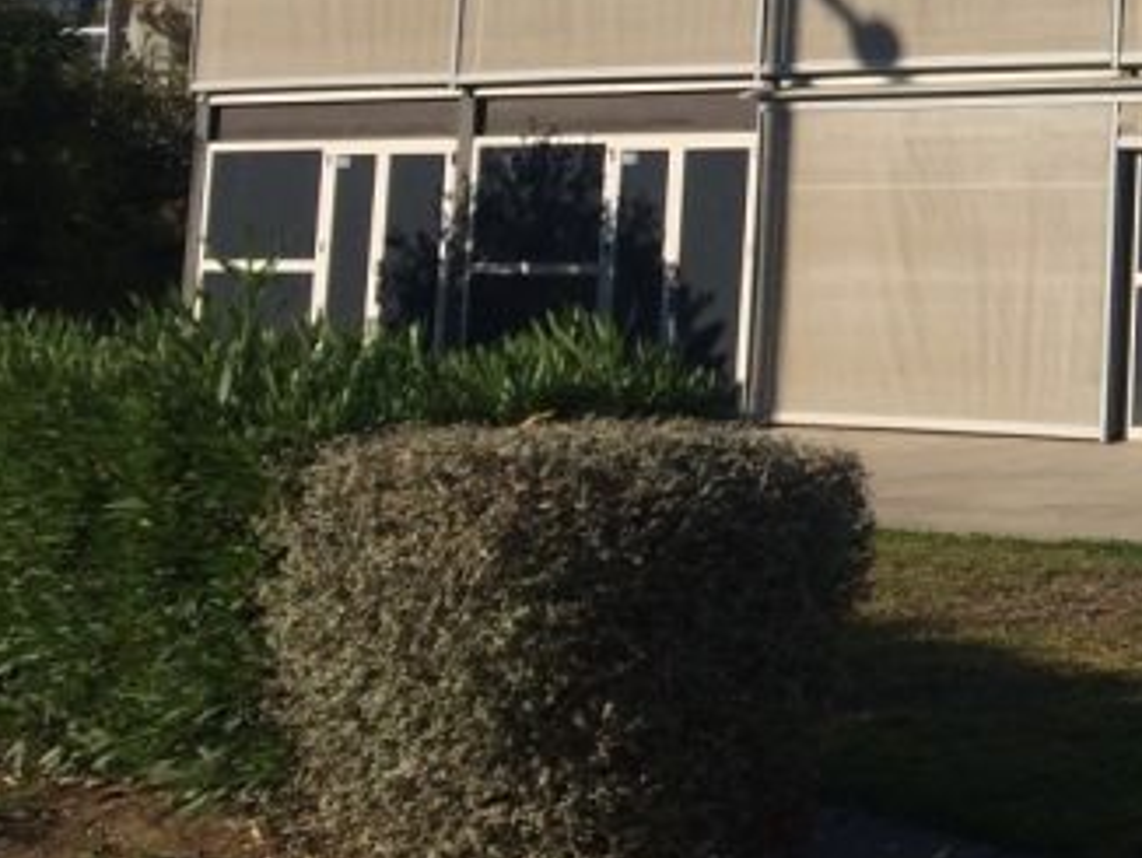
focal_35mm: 91
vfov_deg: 15.7
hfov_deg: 18.7
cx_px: 1773
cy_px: -140
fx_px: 3004
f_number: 2.2
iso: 32
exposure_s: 1/3731
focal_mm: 4.15
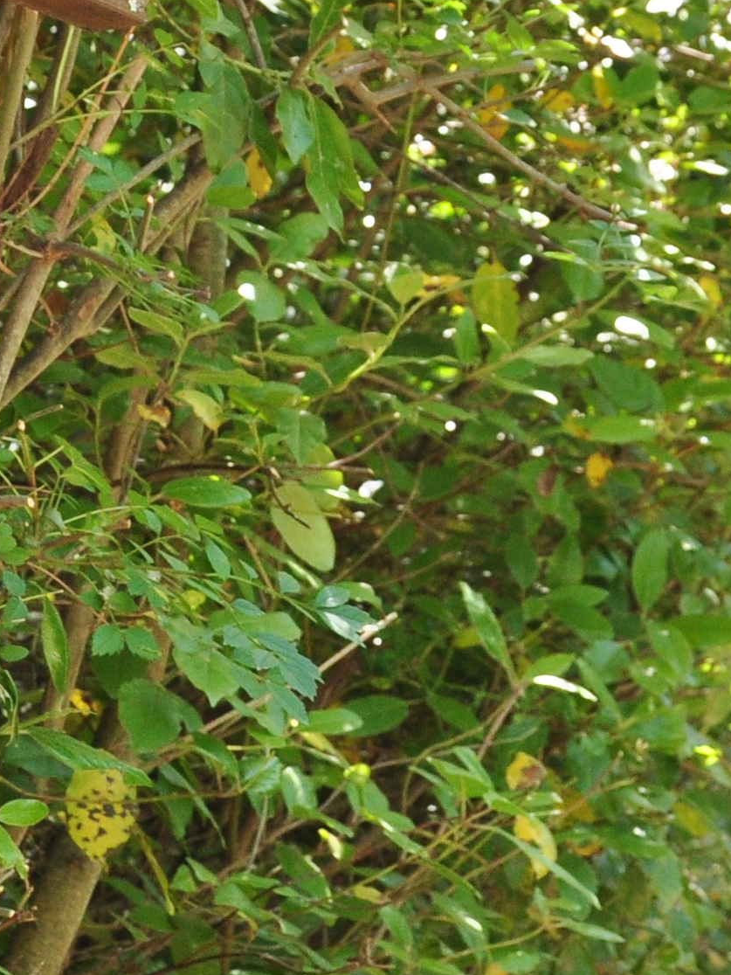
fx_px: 4674
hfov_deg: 8.9
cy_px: 258
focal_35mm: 166
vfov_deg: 11.9
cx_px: 329
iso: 500
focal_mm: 30
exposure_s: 1/160
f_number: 6.3
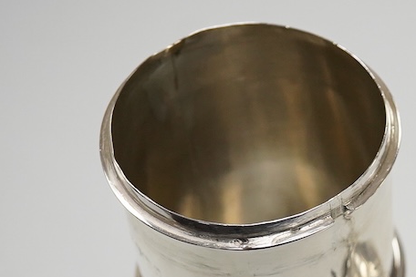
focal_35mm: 111
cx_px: 409
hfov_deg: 18.0
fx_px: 1283
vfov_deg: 12.1
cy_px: 312
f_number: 7.1
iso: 2500
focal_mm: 30
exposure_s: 1/640
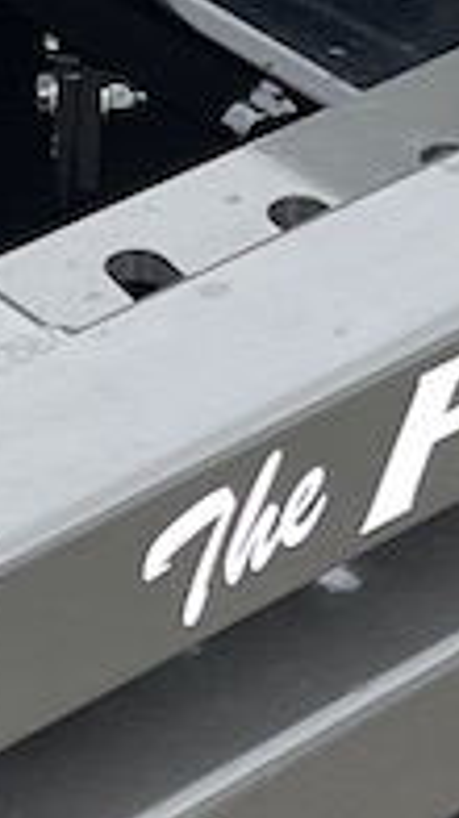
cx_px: 33
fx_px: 4508
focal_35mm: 208
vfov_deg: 10.2
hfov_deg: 5.8
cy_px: -225
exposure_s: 1/530
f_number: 1.6
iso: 32
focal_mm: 4.2
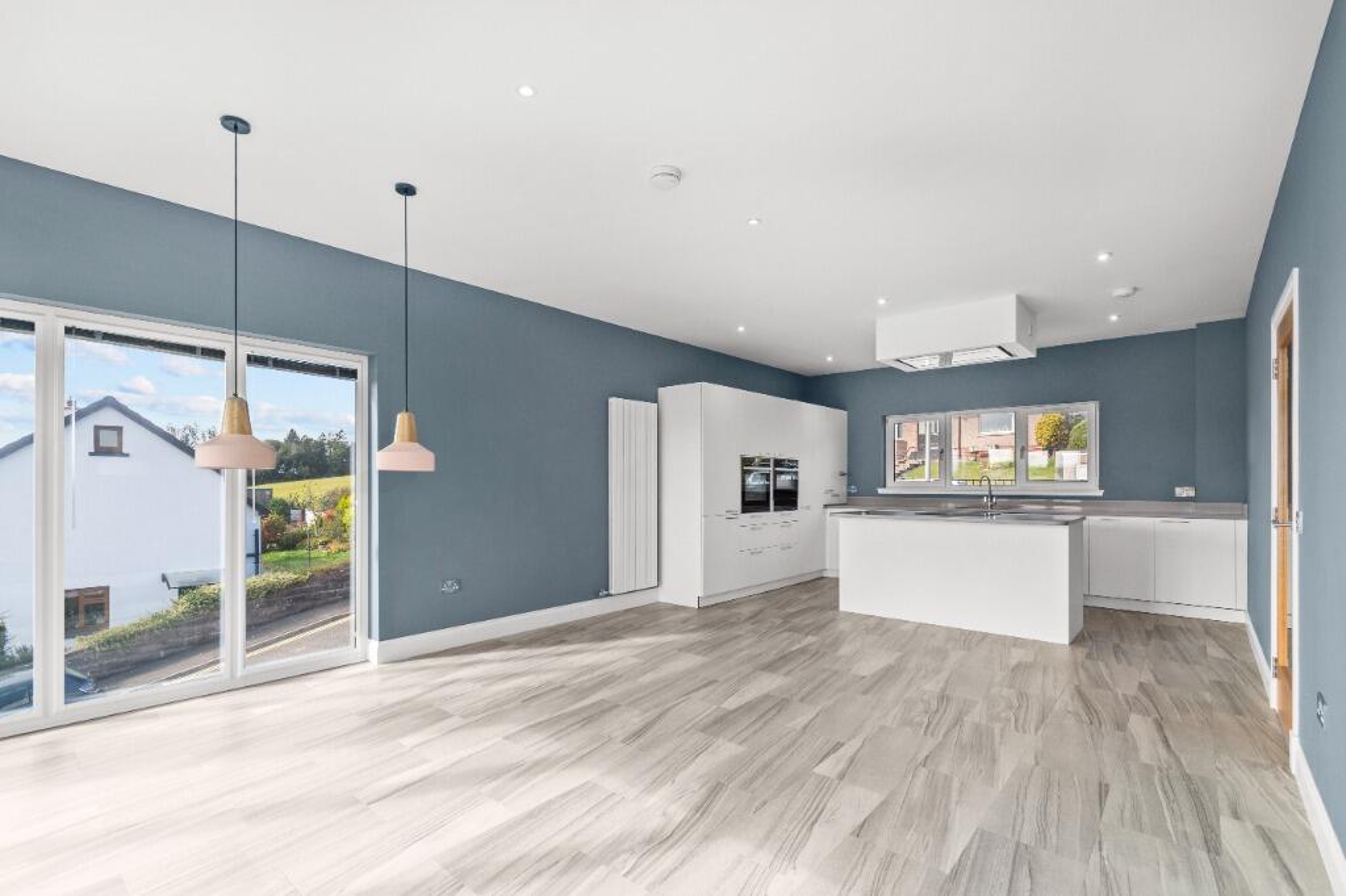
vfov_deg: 77.3
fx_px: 561
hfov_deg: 100.4
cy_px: 448
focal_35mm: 15
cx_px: 673
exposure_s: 1/20
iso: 160
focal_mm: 10
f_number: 9
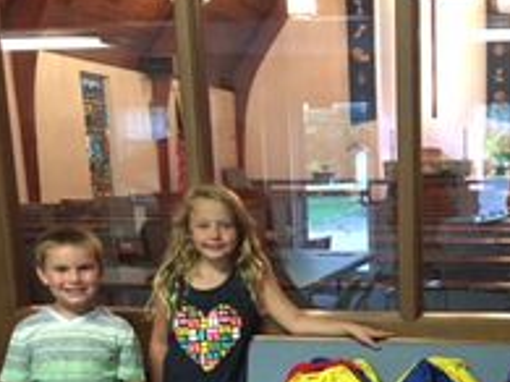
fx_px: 898
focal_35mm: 61
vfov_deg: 23.0
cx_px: 437
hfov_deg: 30.6
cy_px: 390
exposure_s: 1/24
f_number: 2.2
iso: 250
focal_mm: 4.15
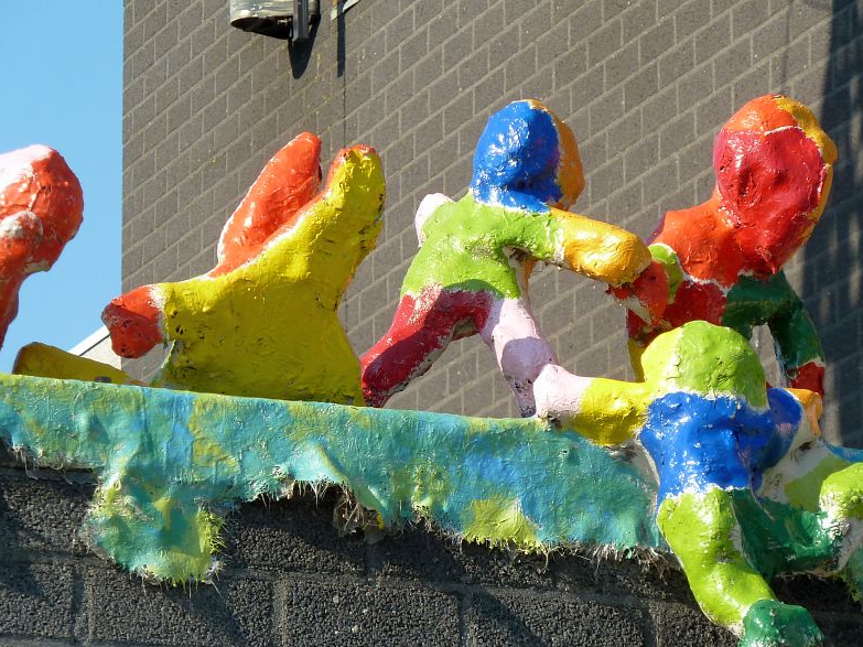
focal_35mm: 221
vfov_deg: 6.7
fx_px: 5509
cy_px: 370
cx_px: 472
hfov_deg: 9.0
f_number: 4.5
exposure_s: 1/250
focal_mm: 27.8
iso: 80
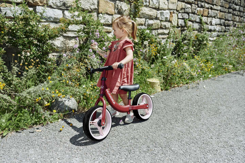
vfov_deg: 46.3
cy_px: 82
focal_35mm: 28
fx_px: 190
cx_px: 122
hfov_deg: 65.5
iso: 250
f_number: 4
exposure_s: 1/2000
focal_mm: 28
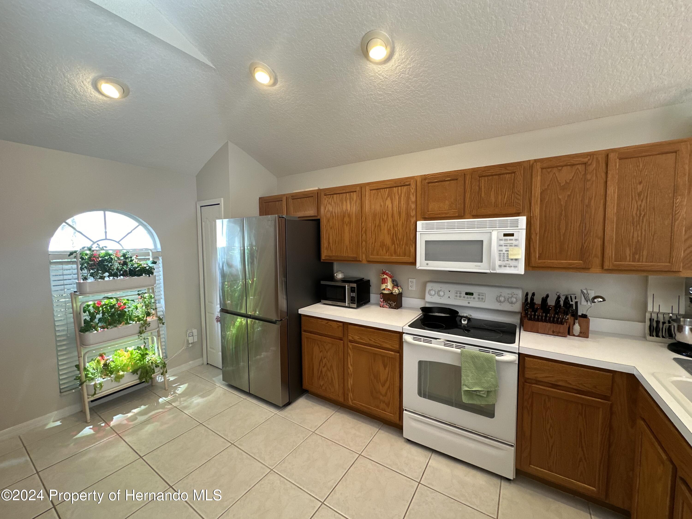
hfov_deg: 102.1
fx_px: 280
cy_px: 260
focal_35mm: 14
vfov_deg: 85.7
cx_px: 346
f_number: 2.2
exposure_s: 1/60
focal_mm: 2.22
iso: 160
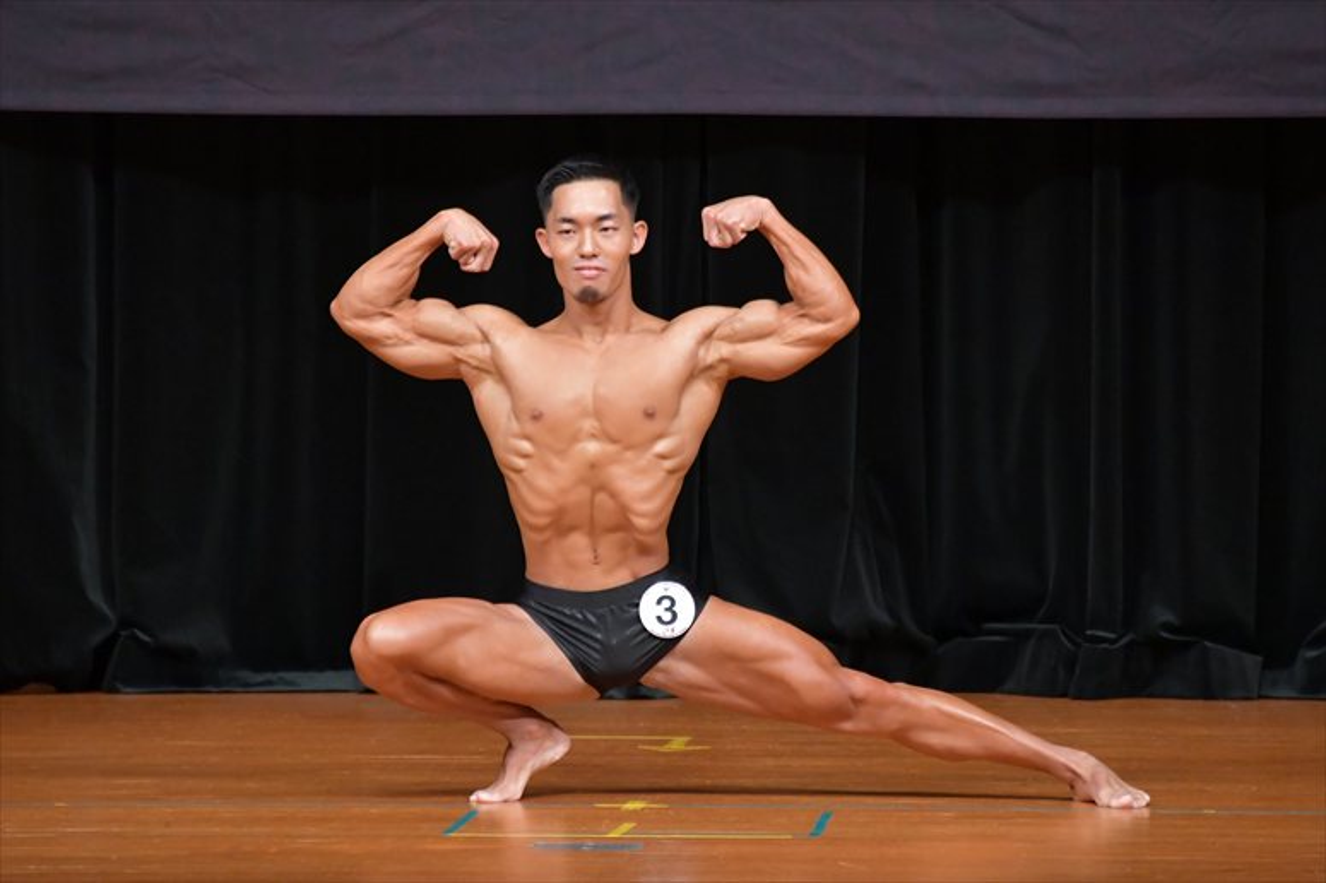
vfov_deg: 3.1
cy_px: 442
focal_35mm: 450
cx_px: 663
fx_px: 16567
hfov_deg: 4.6
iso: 5000
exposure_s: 1/400
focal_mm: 300
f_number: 5.6
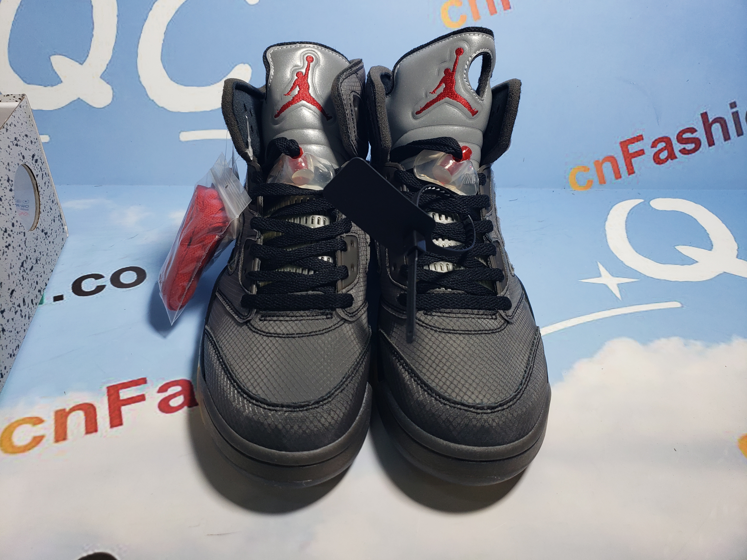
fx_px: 561
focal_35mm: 26
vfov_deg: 53.1
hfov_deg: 67.3
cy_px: 280
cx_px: 374
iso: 50
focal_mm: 4.3
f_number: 1.5
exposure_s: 1/332
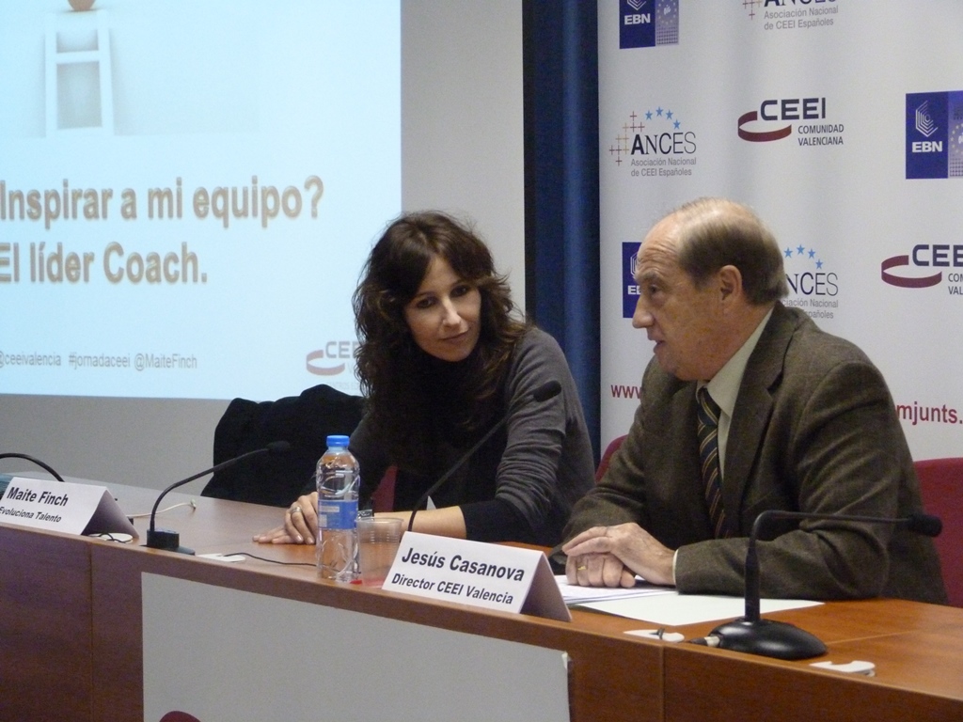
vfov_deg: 15.2
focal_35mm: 97
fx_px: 2698
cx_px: 482
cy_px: 361
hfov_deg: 20.2
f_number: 3.4
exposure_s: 1/40
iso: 800
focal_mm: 17.5
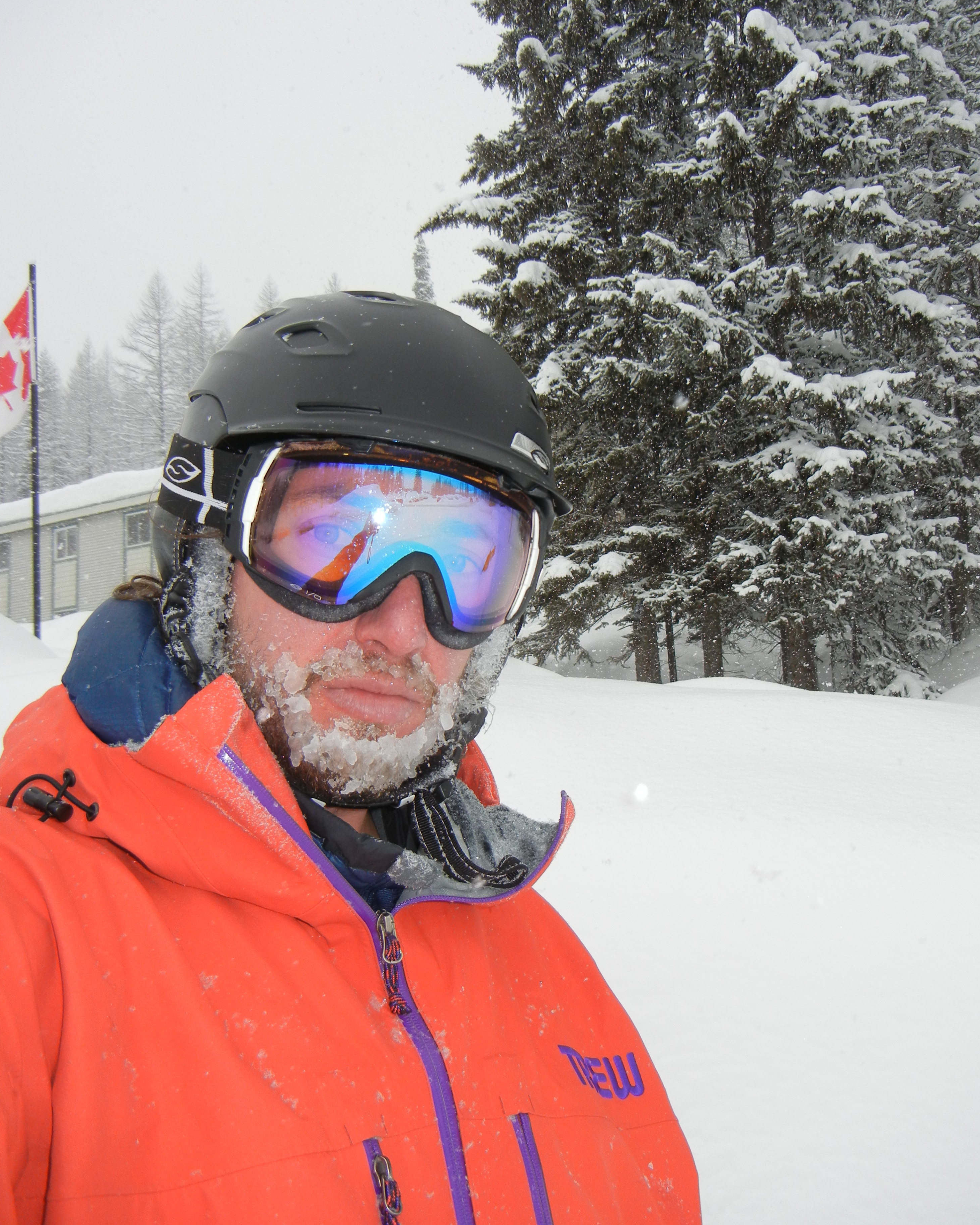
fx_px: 1160
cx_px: 492
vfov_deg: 55.6
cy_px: 582
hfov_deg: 45.8
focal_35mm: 32
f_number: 3.5
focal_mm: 5.4
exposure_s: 1/647
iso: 160
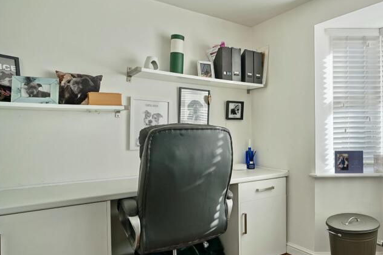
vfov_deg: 49.5
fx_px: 277
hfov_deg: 64.5
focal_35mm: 26
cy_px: 138
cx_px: 295
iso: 100
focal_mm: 16
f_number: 4.5
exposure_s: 1/80
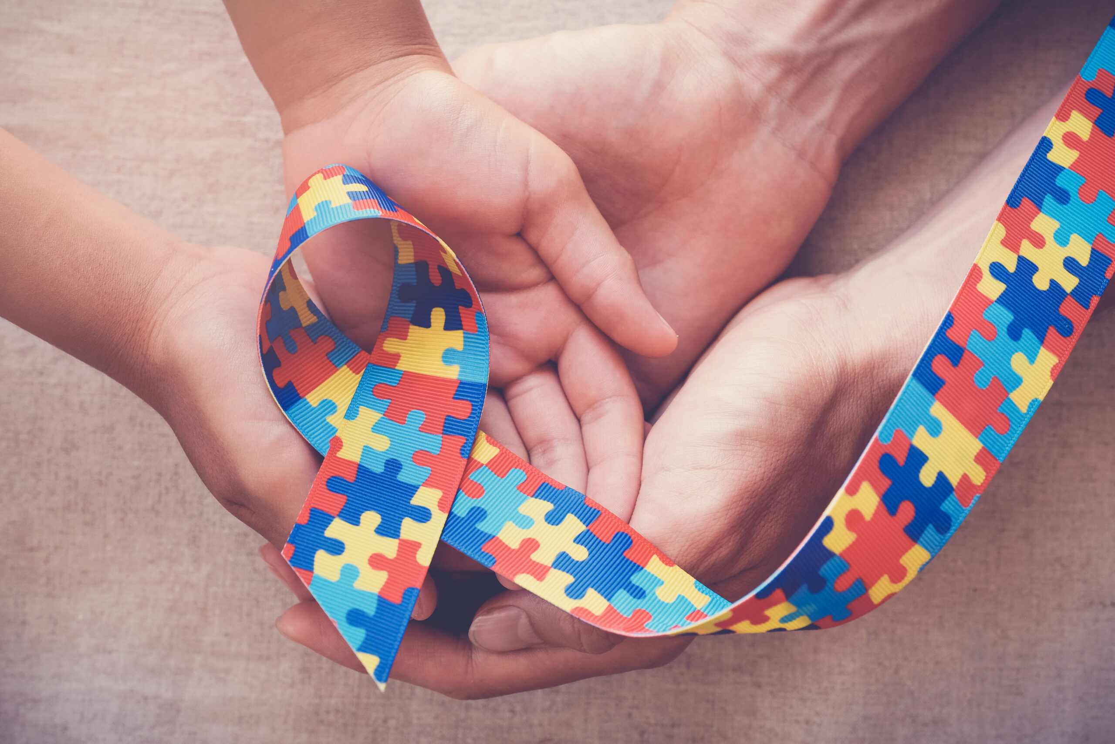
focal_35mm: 47
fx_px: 1456
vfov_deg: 28.7
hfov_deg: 41.9
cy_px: 372
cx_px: 558
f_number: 5
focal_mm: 31.1
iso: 640
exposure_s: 1/80
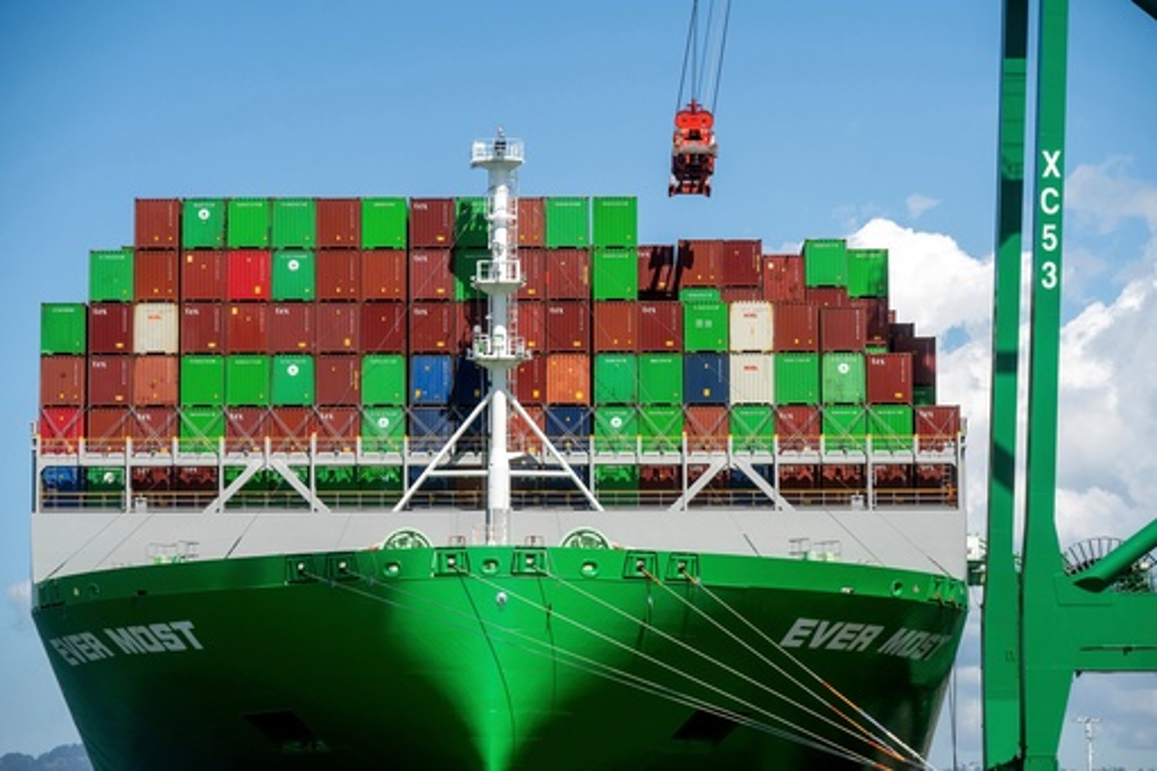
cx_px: 578
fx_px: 3855
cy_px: 386
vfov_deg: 11.4
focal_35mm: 120
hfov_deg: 17.1
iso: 400
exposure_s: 1/4000
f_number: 4.8
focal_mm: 120
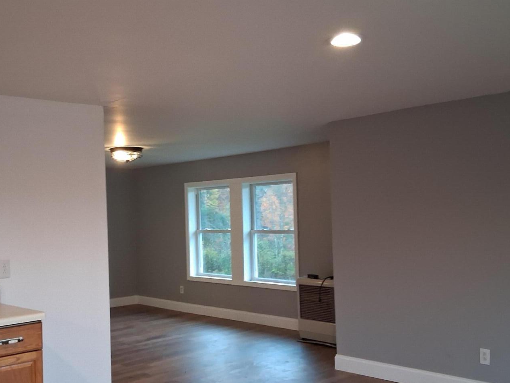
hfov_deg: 45.3
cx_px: 185
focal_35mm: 41
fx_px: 604
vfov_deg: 35.1
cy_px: 224
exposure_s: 1/60
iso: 640
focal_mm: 3.98
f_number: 1.8
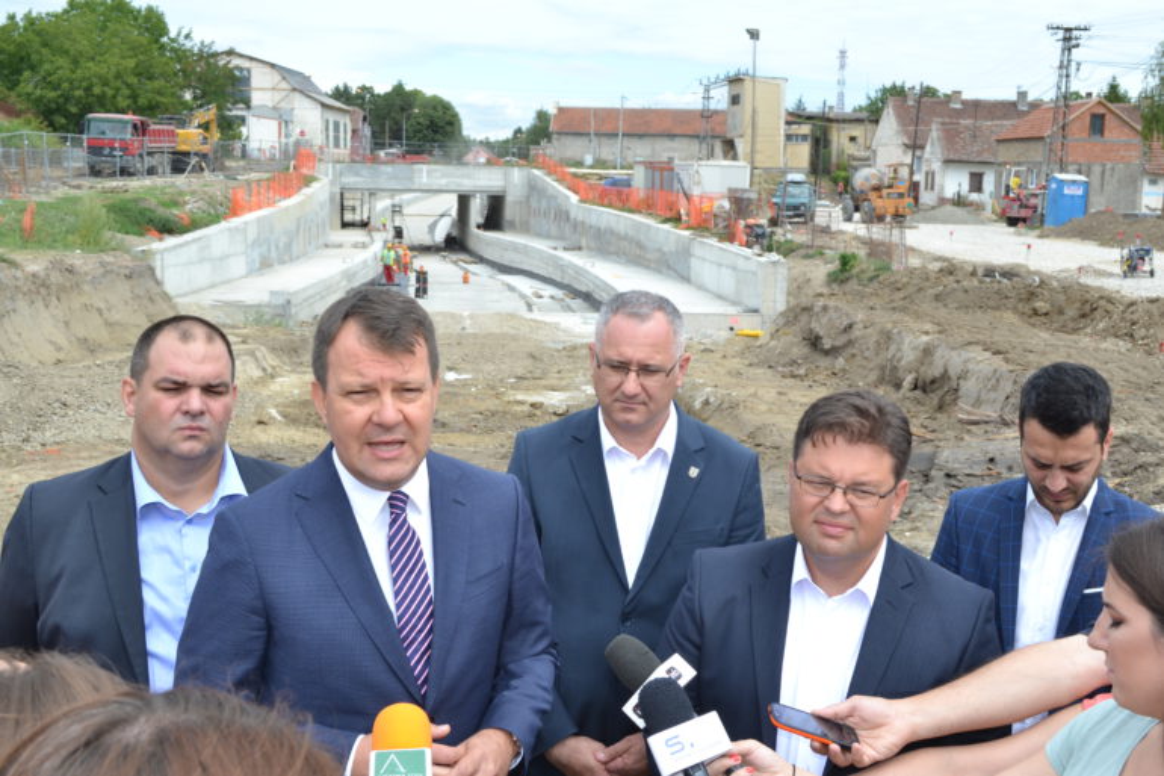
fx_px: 1261
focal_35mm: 39
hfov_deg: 49.6
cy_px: 388
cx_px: 582
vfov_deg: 34.2
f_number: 9
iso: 200
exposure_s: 1/200
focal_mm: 26
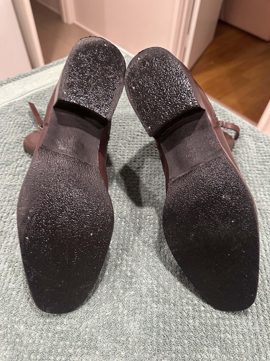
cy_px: 180
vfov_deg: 71.6
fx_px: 250
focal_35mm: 24
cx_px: 135
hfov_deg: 56.8
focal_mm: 6.86
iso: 400
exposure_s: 1/50
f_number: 1.78
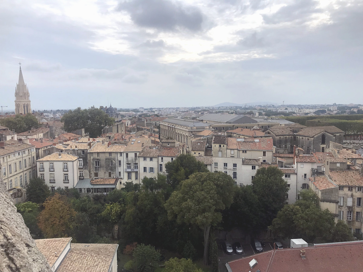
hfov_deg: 63.4
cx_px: 182
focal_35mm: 28
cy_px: 136
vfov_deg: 49.7
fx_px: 294
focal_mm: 3.99
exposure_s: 1/1681
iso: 20
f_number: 1.8
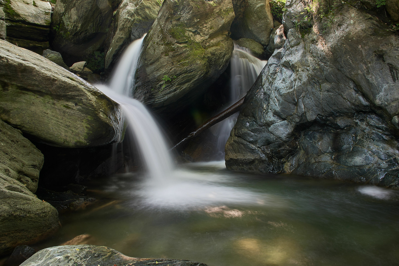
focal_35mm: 27
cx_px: 200
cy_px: 133
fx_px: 299
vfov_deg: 47.9
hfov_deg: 67.4
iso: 100
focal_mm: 18
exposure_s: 5
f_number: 14
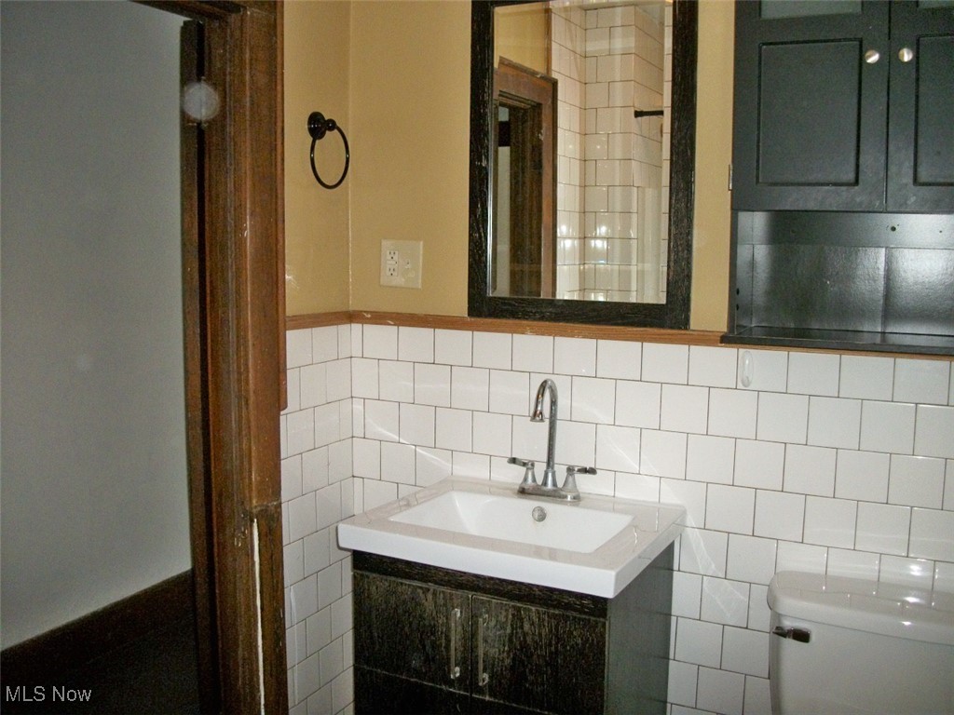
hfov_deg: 56.8
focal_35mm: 32
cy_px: 358
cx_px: 477
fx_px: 882
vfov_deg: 44.2
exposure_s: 1/125
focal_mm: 5.7
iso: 160
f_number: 2.9
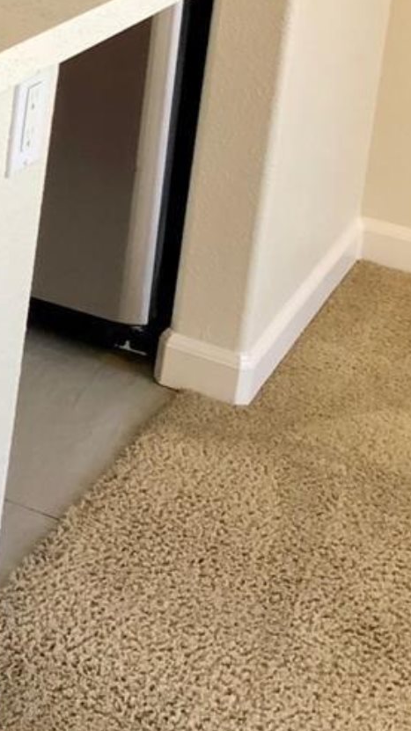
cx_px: -226
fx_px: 1803
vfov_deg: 21.3
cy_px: -142
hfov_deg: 12.3
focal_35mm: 93
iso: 40
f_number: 1.8
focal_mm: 4
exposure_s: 1/24
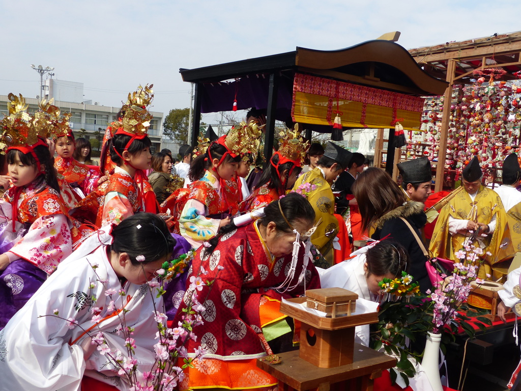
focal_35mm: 34
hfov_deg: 54.0
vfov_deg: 41.8
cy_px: 196
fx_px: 512
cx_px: 260
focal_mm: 6.2
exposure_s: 1/320
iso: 100
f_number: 4
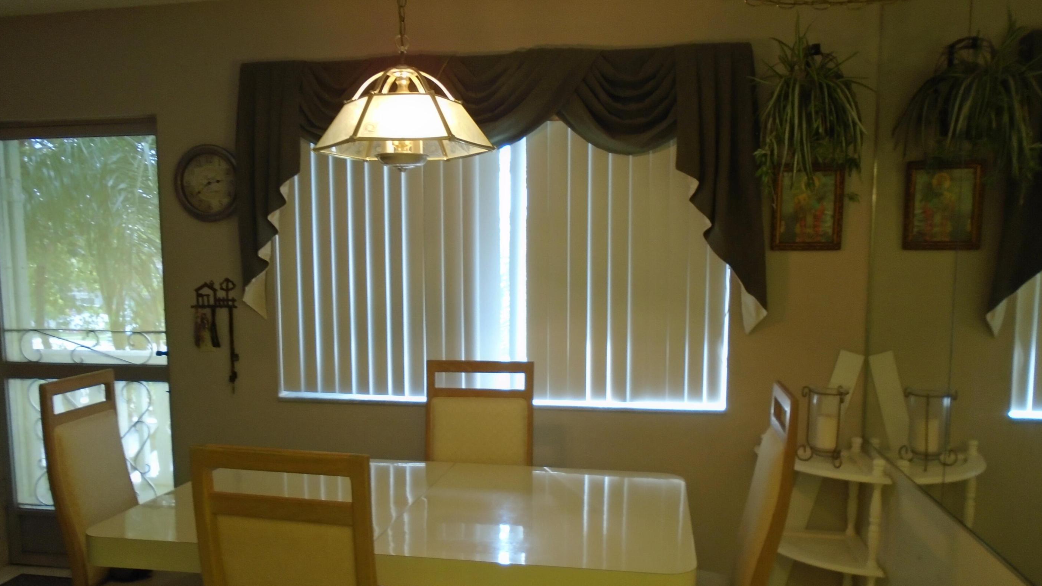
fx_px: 801
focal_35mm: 29
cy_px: 357
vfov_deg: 40.0
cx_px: 513
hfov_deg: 66.1
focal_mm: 4.6
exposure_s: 1/30
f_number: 3.2
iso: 160
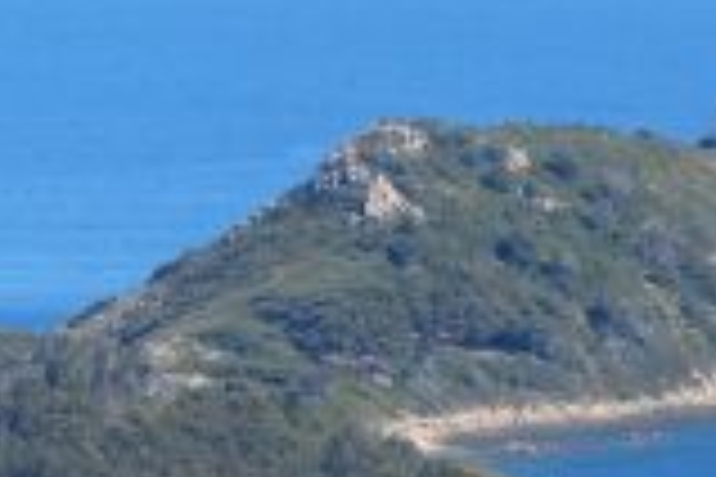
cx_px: 869
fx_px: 11057
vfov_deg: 2.5
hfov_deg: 3.7
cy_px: 385
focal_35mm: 556
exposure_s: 1/800
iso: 100
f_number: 4
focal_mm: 30.6
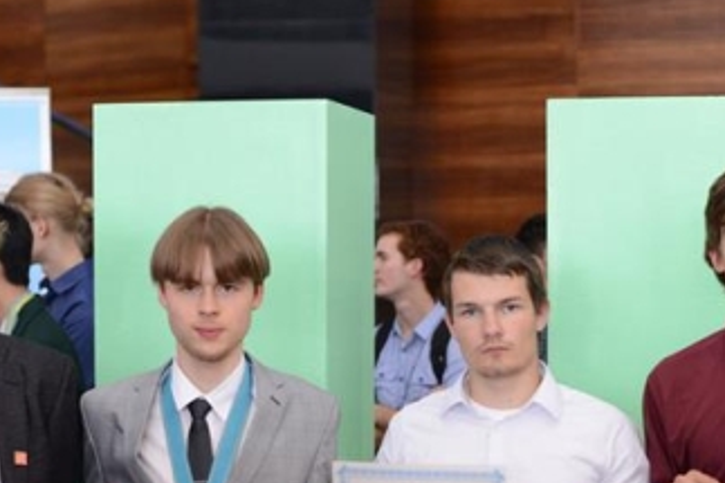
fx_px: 2496
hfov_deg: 16.4
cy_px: 505
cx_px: 568
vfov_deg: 10.9
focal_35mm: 124
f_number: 2.8
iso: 2000
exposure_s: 1/160
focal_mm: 50
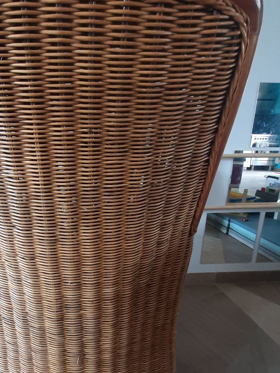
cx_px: 85
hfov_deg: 53.4
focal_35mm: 25
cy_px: 213
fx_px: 270
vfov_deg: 69.0
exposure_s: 1/50
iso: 200
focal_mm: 1.42
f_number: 2.2
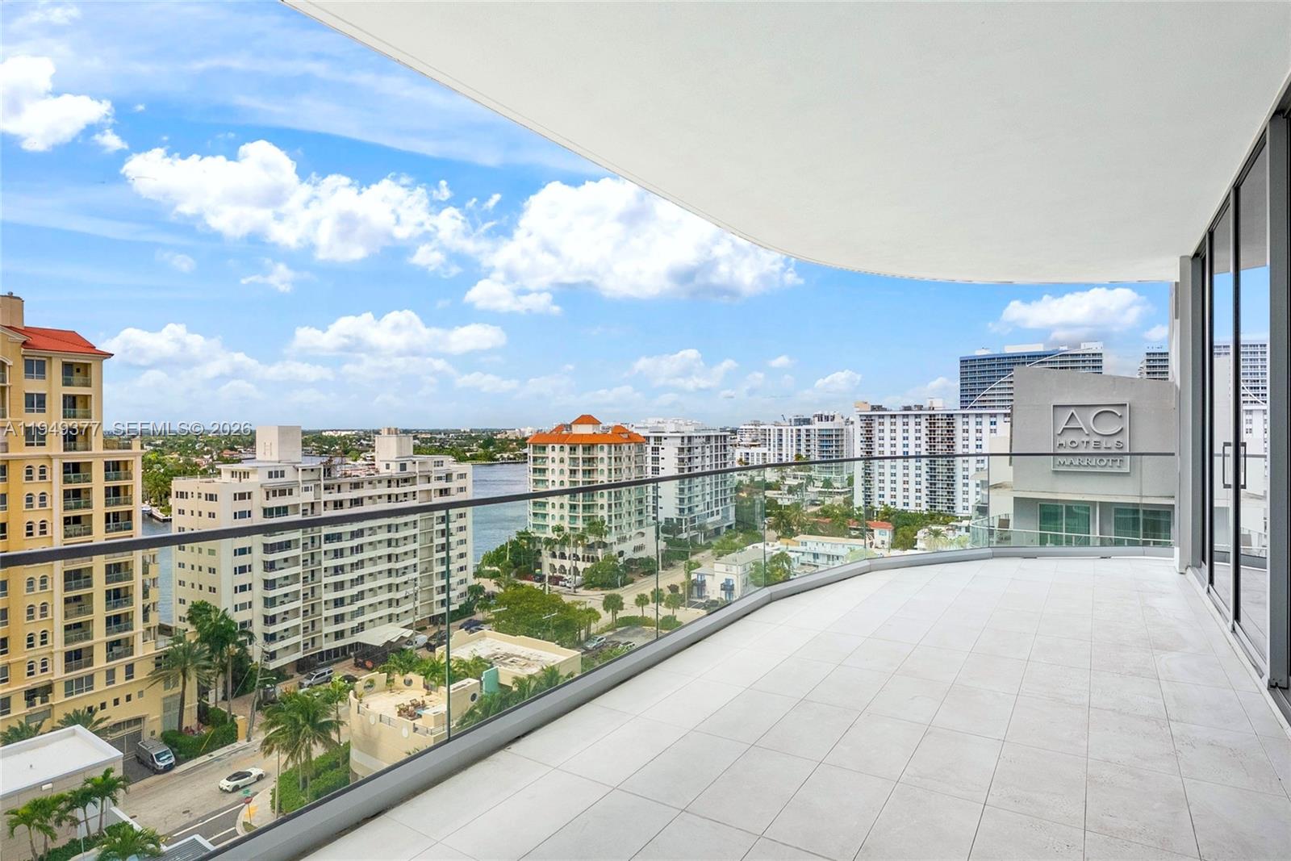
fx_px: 646
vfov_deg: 67.4
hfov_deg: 90.0
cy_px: 430
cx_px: 646
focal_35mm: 18
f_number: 8
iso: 400
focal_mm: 12
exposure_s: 1/2000
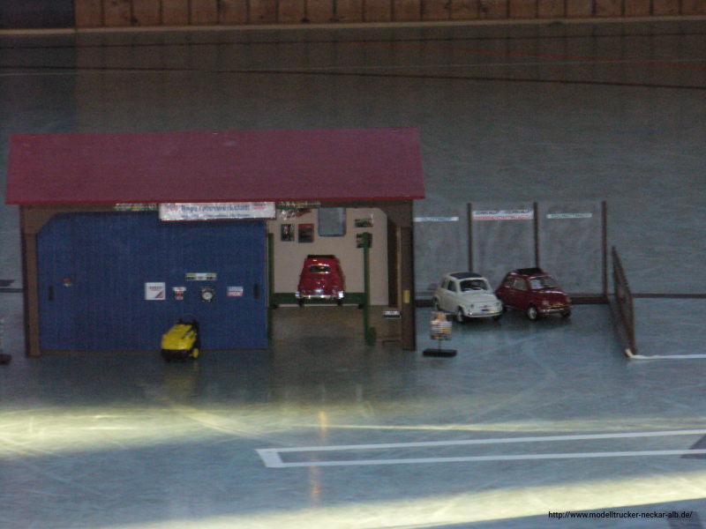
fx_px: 4528
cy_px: 264
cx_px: 353
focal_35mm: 222
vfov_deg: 6.7
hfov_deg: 8.9
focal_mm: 36.6
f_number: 4.5
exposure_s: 1/30
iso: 400
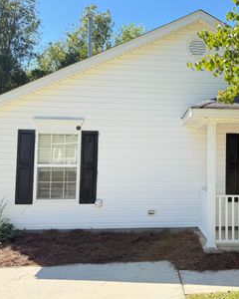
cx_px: 196
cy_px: 138
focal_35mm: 39
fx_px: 345
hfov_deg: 36.7
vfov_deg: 46.8
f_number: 1.78
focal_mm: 6.76
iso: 100
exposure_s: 1/992
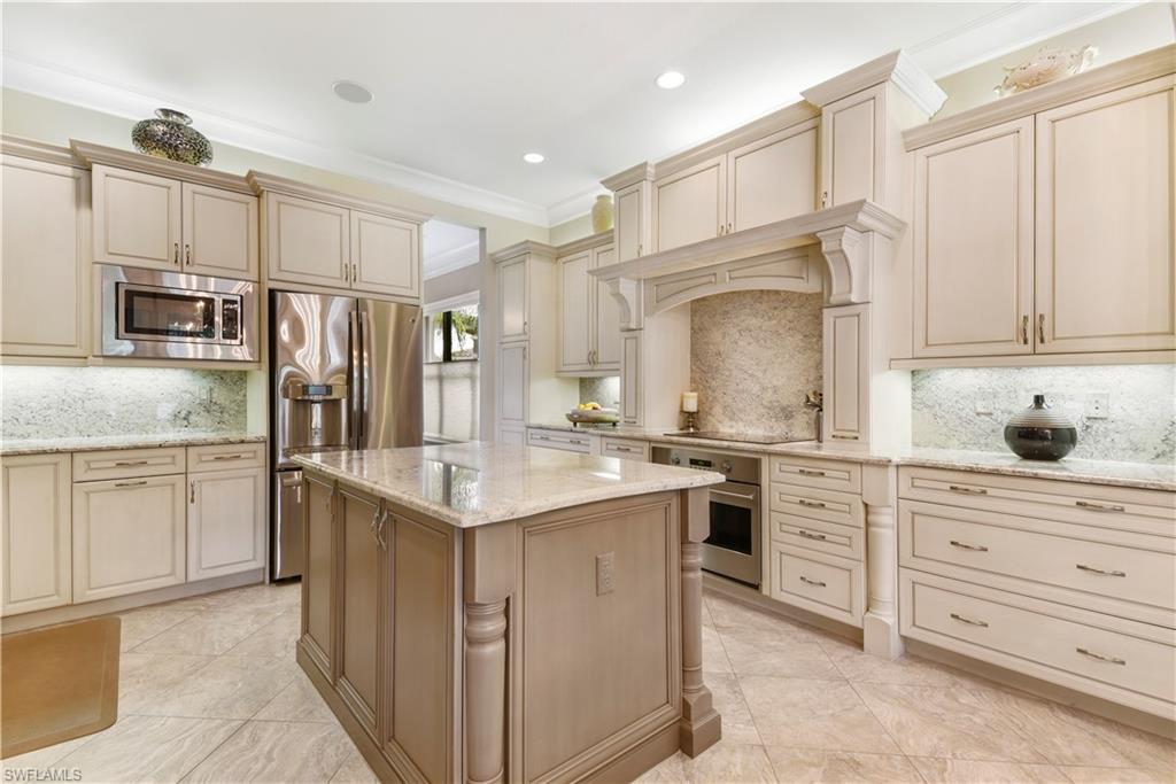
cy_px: 392
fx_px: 523
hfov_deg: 96.7
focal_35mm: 16
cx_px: 588
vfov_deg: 73.8
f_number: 11
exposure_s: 1/125
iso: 400
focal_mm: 16
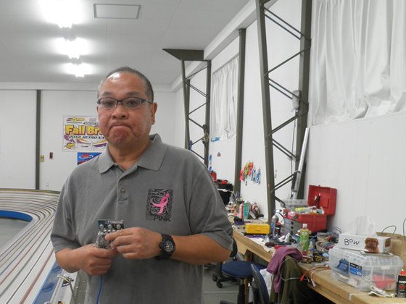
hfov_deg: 45.6
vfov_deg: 35.6
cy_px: 206
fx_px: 469
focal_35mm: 40
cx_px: 117
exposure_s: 1/30
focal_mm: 5
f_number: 3.2
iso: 160
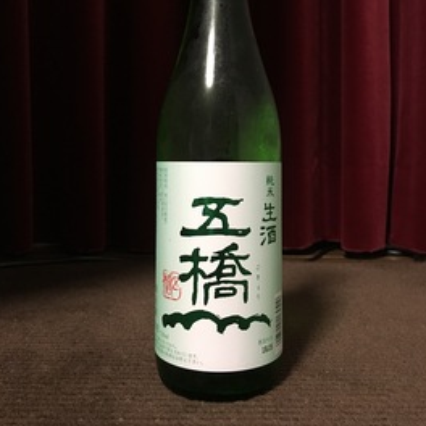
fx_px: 487
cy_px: 148
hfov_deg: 47.2
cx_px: 216
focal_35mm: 35
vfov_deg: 46.6
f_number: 2.2
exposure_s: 1/15
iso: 250
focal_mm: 4.15
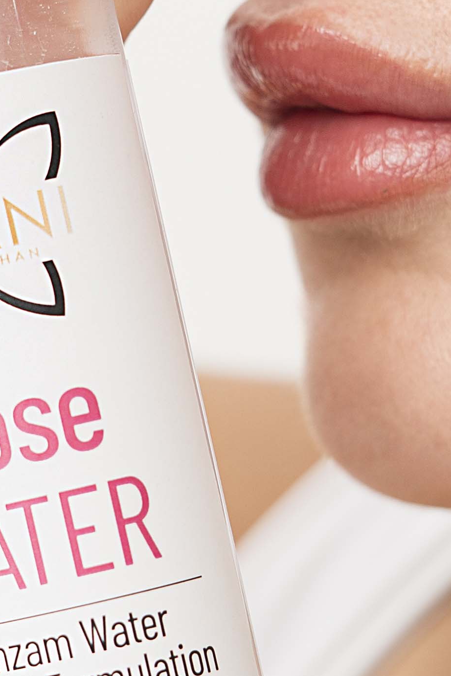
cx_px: 115
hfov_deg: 6.3
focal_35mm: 217
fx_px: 4075
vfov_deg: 9.5
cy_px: 205
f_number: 4
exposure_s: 1/125
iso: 100
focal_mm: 50
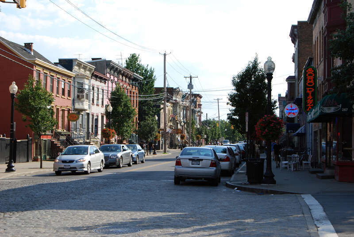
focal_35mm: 69
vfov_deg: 19.8
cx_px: 177
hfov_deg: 29.2
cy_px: 118
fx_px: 679
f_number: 10
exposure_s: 1/250
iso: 200
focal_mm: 46
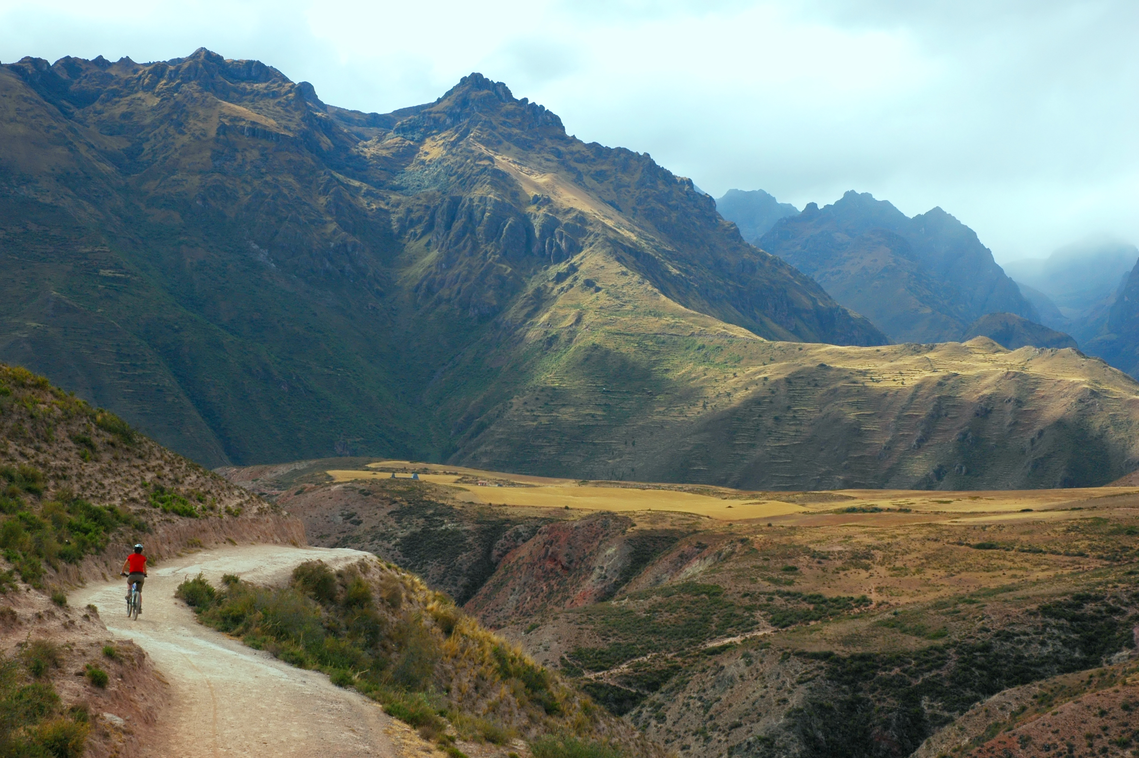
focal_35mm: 66
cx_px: 570
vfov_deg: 20.6
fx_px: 2086
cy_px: 379
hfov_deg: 30.5
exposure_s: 1/400
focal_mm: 44
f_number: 8
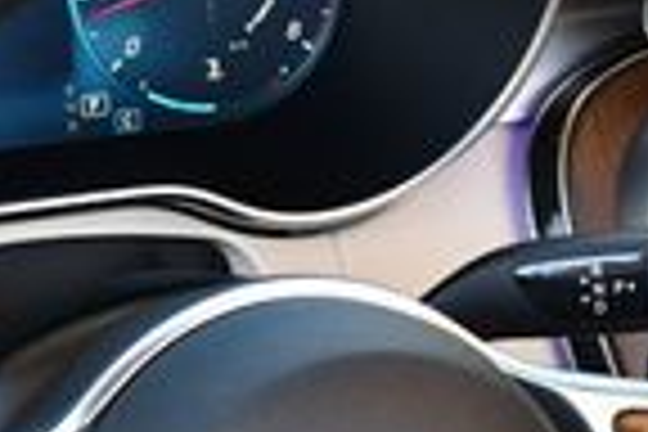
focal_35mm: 160
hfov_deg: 12.8
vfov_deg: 8.4
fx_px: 2880
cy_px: 594
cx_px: 423
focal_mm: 18
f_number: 3.5
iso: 640
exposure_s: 1/250
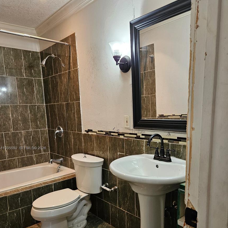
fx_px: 209
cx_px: 115
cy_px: 148
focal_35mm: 28
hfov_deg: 57.3
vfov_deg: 56.3
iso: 320
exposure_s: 1/120
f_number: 1.8
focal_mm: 5.4
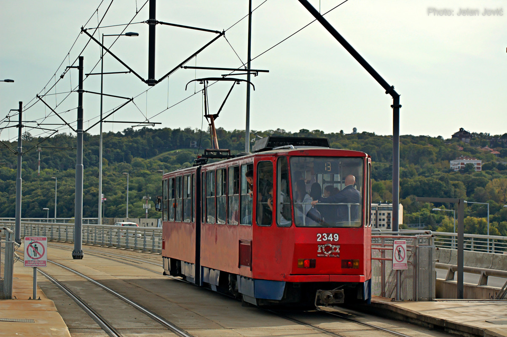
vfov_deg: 13.0
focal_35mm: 105
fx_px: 1478
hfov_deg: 19.5
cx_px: 254
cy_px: 168
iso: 200
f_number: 7.1
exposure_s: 1/1000
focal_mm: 70
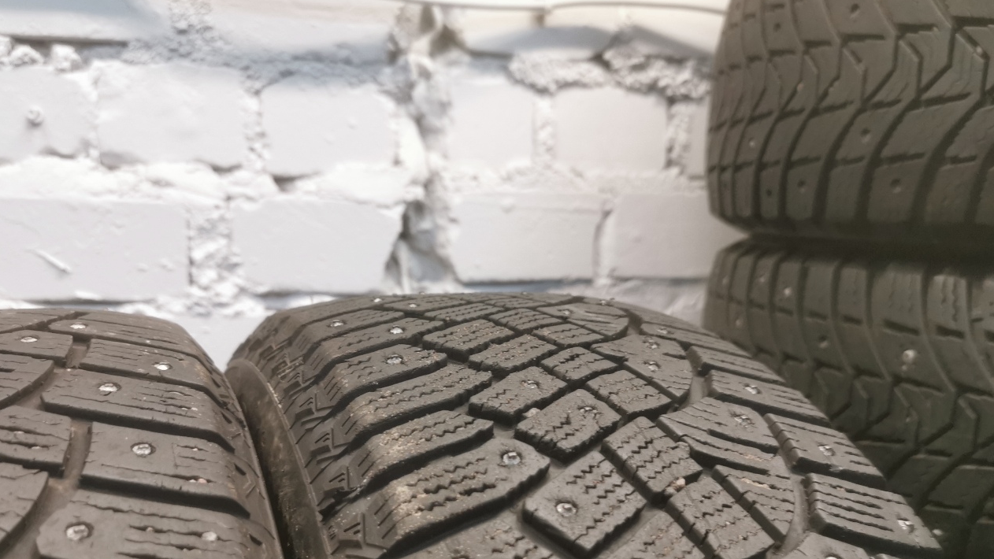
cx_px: 459
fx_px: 896
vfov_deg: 34.2
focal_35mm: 34
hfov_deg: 58.0
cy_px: 395
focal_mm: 5.56
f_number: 1.6
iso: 200
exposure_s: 1/50
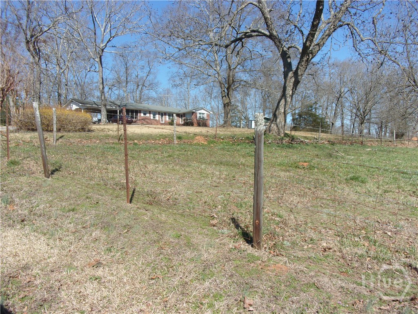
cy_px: 157
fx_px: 338
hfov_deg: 63.4
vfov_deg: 49.7
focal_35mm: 28
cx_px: 209
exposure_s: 1/75
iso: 80
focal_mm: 5.1
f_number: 10.8
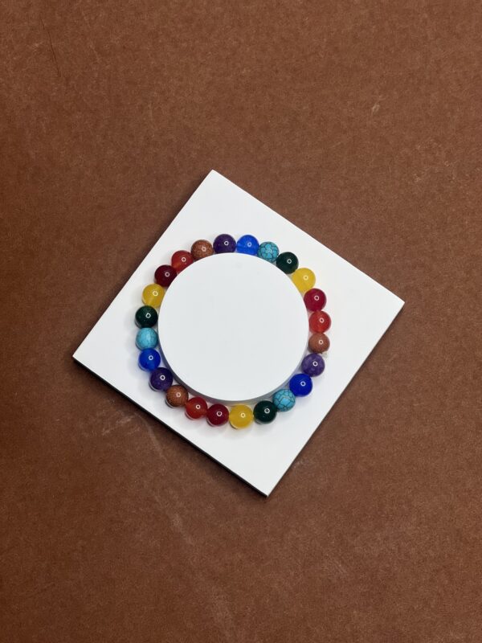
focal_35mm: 77
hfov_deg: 19.1
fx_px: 1430
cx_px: 241
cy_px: 322
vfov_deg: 25.3
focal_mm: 9
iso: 40
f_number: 2.8
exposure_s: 1/100
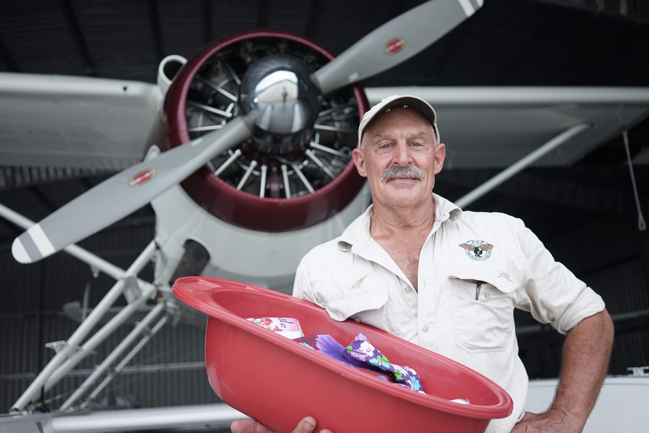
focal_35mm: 35
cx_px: 324
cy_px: 216
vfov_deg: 37.9
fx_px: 631
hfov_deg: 54.4
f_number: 2.8
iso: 800
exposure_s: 1/320
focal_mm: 35
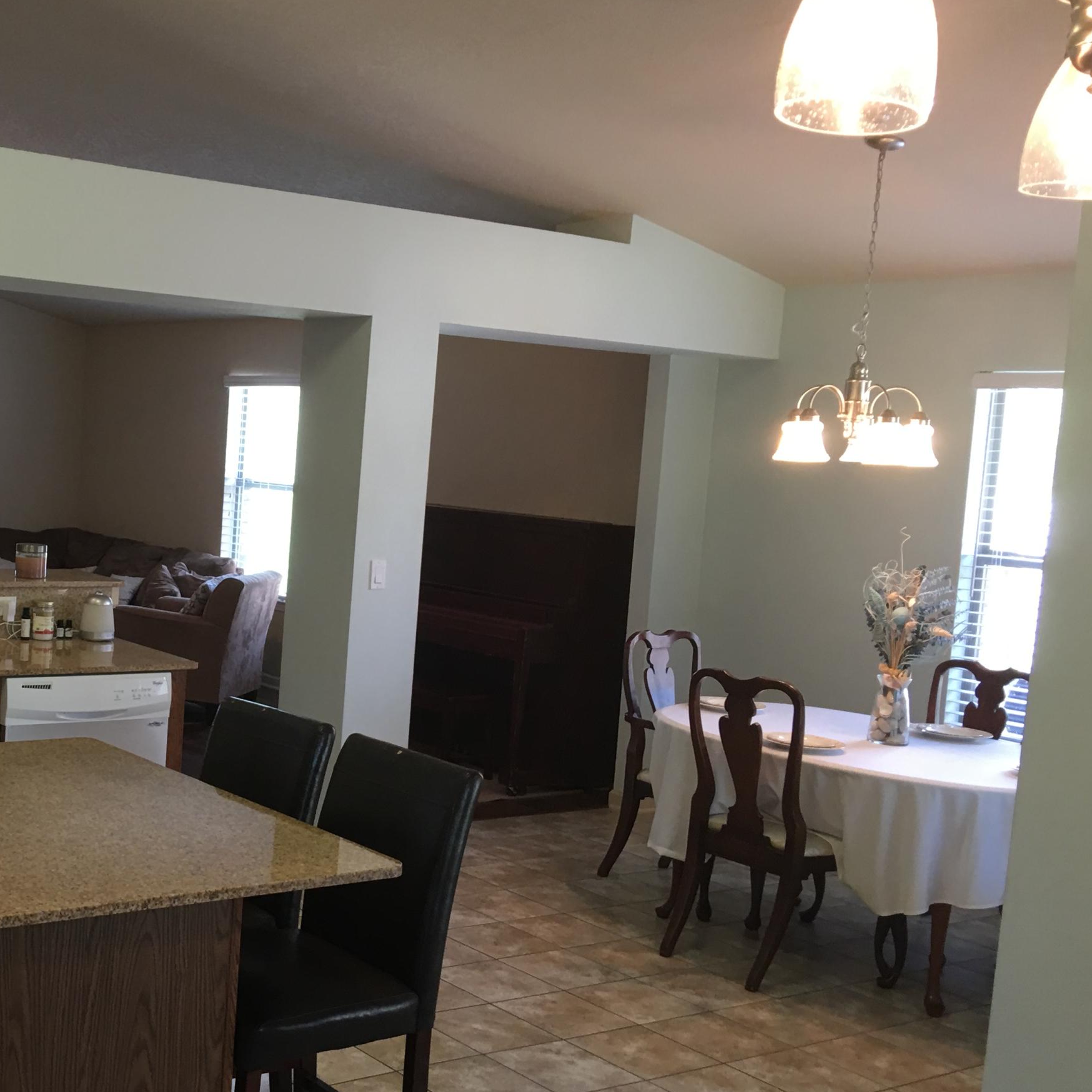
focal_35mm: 44
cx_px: 182
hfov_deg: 36.7
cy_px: 597
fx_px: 1570
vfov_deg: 38.3
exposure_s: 1/17
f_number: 2.2
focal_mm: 4.15
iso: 32
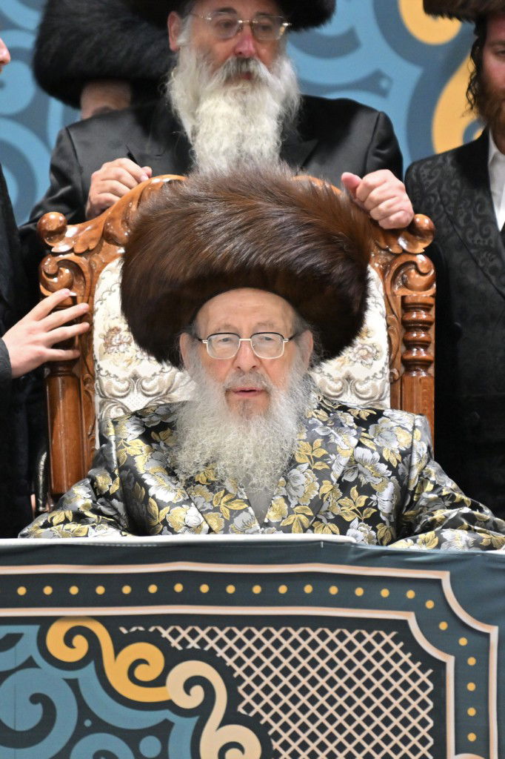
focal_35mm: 300
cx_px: 252
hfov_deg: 4.6
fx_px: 6316
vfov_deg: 6.9
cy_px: 380
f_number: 2.8
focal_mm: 200
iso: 640
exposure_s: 1/200
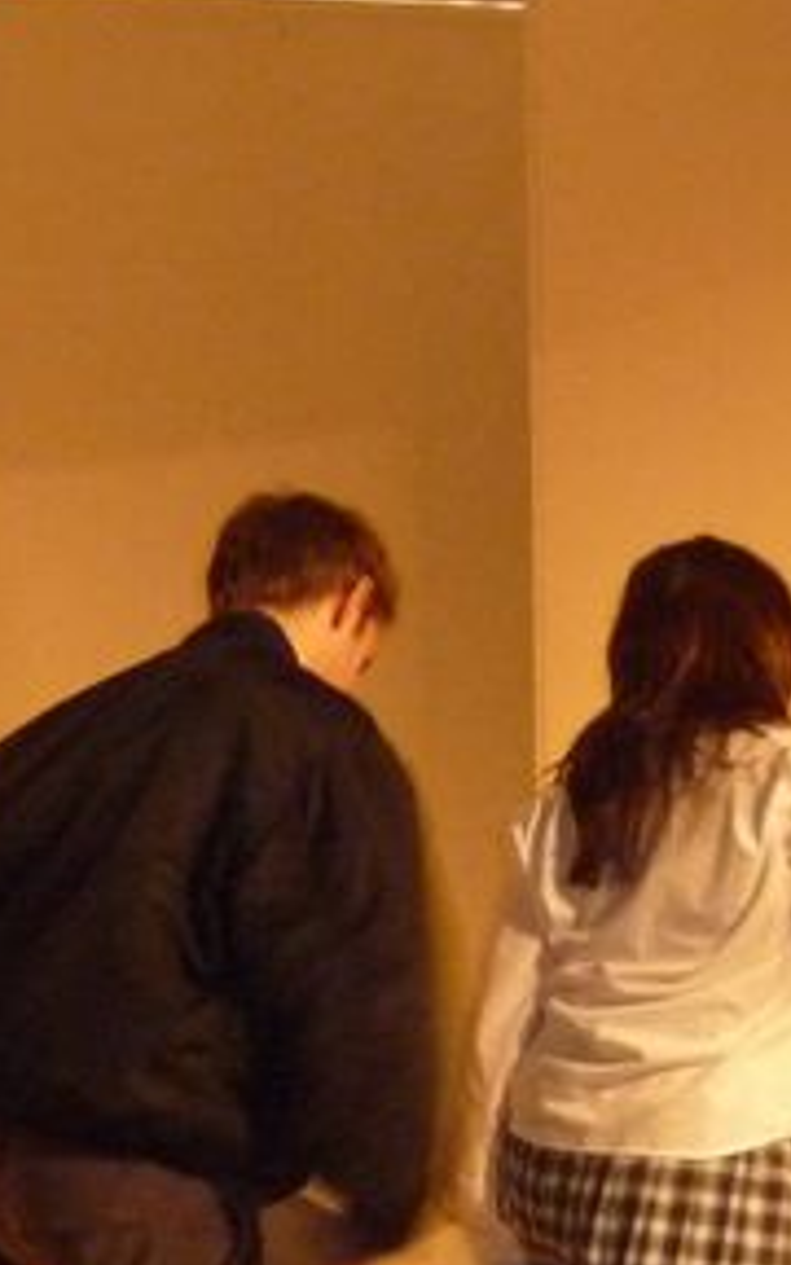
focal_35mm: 214
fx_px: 7381
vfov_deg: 9.8
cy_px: 962
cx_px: 940
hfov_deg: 6.1
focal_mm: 11.3
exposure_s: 1/30
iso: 640
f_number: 4.5
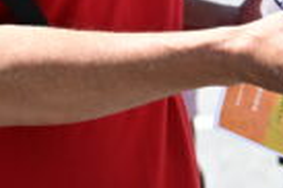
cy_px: -98
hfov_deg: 6.7
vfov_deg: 4.5
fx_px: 2356
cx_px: 527
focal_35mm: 300
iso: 64
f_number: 3.2
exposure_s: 1/500
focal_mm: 40
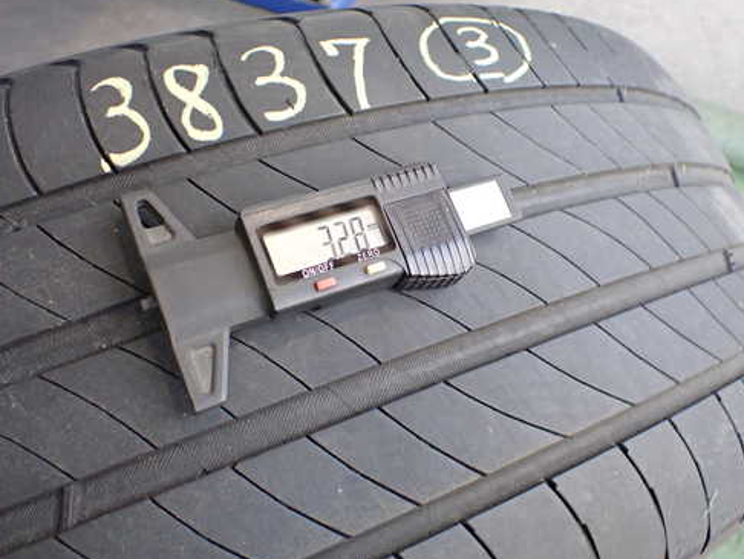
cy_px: 274
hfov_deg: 50.0
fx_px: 796
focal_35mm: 37
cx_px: 423
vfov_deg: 38.7
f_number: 2.3
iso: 500
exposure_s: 1/125
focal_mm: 5.4
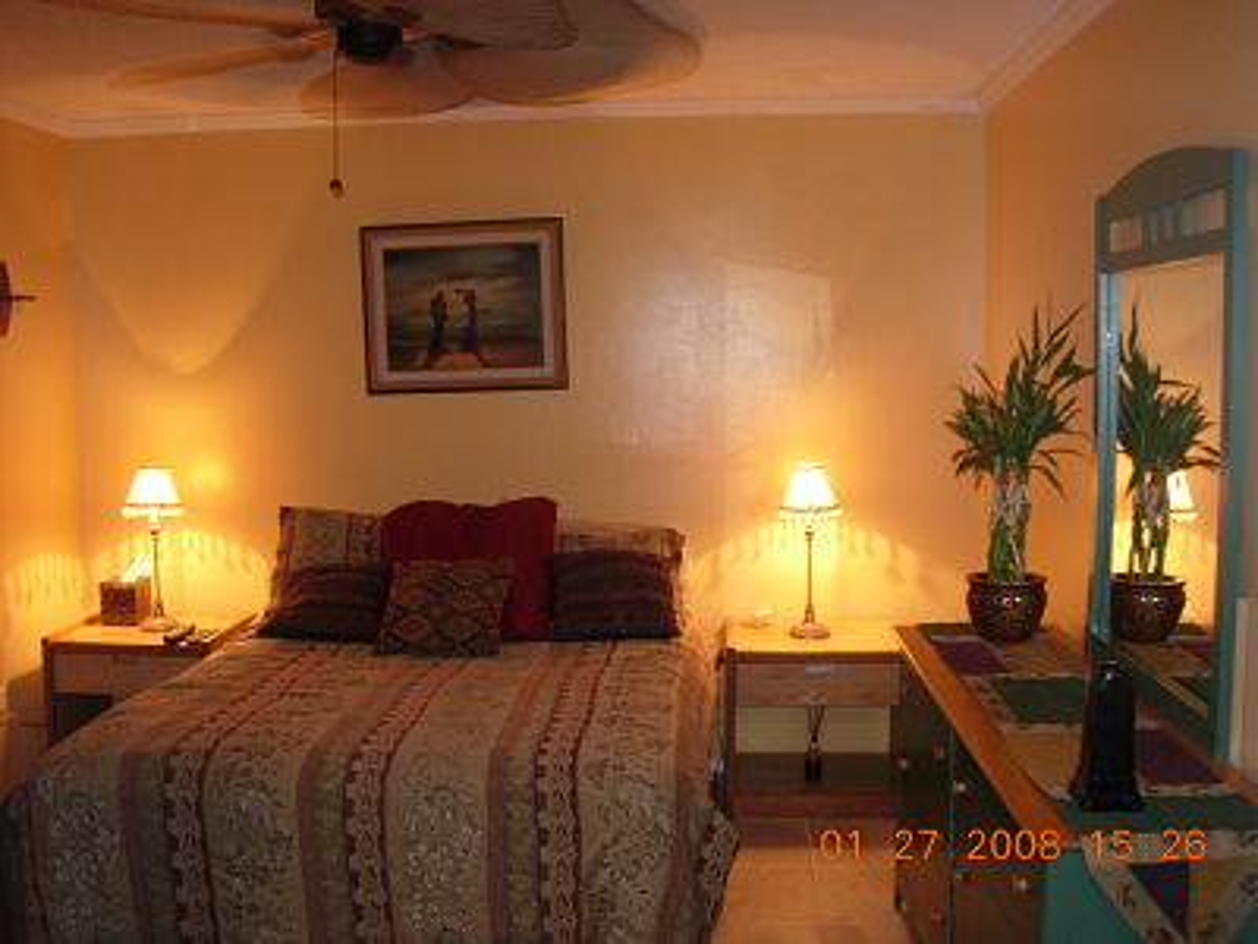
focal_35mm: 36
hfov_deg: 51.4
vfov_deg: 39.7
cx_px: 629
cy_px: 472
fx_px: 1308
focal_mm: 7.5
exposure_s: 1/5.6
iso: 141
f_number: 3.8
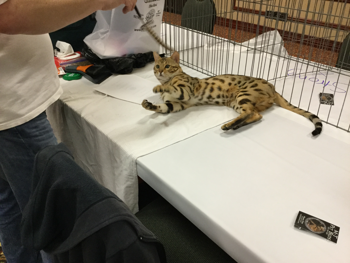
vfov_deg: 45.4
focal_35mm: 31
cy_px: 132
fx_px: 313
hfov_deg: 58.4
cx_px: 175
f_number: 2.4
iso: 125
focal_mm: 3.3
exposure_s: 1/30
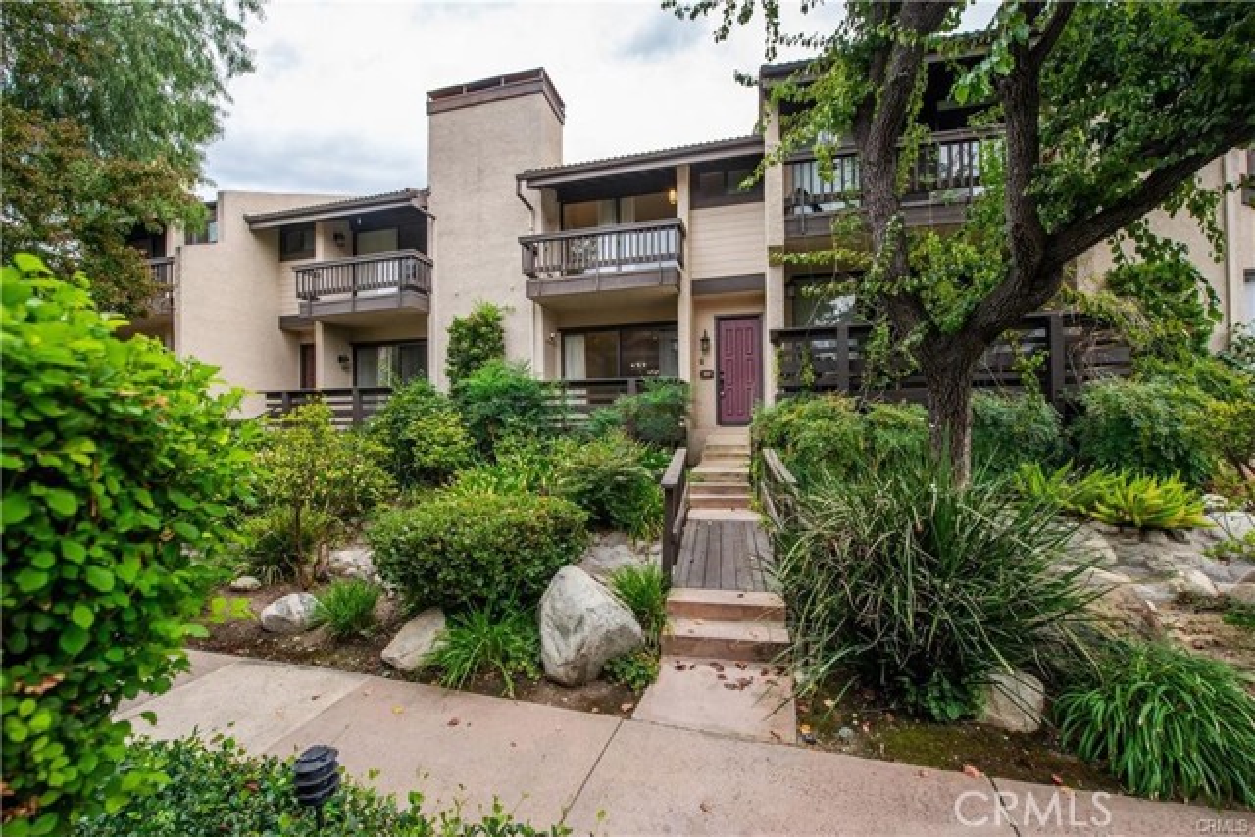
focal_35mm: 14
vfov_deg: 81.2
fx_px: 488
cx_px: 628
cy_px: 418
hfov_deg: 104.2
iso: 400
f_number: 6.3
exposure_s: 1/160
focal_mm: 14
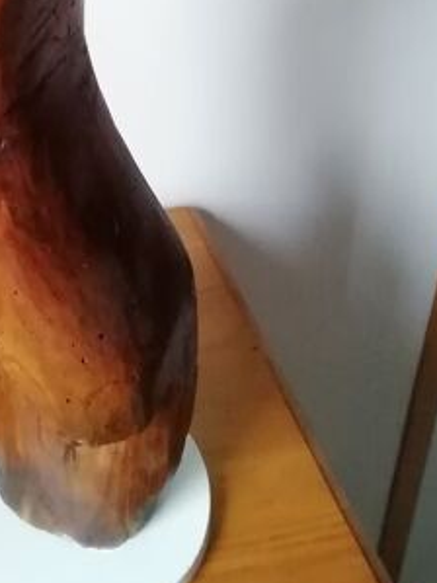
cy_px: -12
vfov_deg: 29.8
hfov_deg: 24.0
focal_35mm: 60
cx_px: 82
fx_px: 1011
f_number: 2.4
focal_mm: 2.4
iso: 640
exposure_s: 1/25
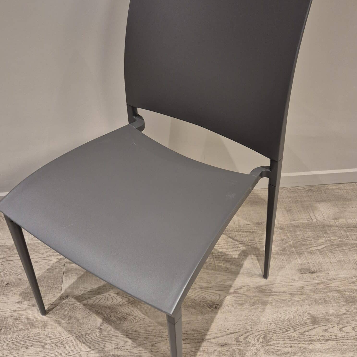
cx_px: 181
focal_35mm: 35
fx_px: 408
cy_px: 184
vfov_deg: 47.2
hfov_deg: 47.2
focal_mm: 5.4
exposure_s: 1/100
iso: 320
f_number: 1.8
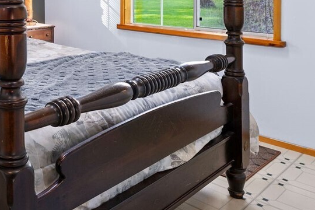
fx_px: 385
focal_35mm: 44
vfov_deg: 27.9
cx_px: 2
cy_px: -18
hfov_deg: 39.4
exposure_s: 1/3
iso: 400
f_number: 8
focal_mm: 14
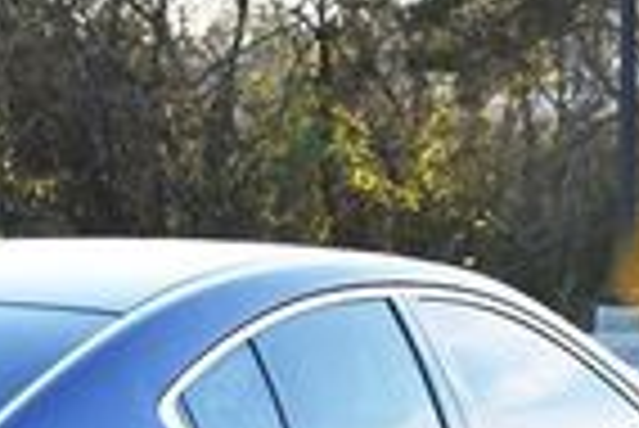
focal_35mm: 230
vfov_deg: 5.8
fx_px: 4087
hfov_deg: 8.9
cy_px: 854
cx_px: -86
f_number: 4.8
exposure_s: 1/250
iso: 400
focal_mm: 34
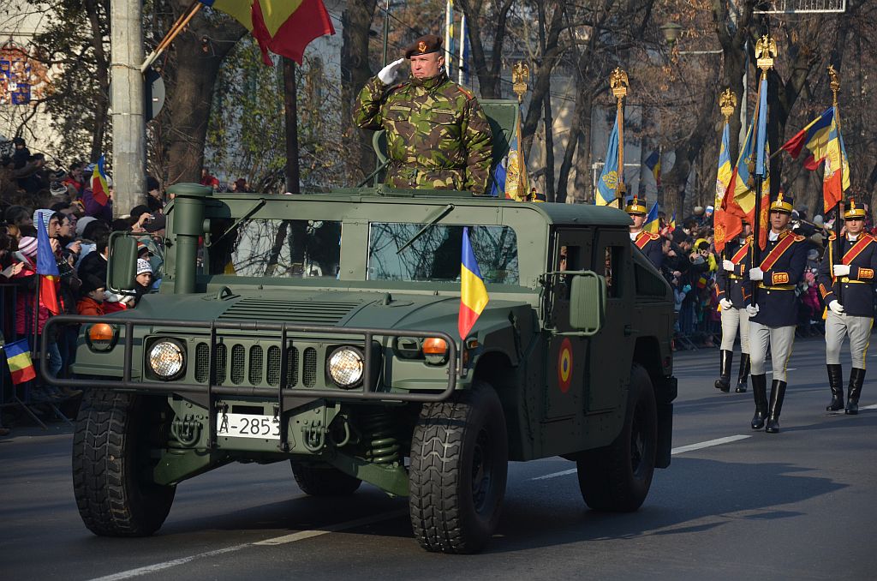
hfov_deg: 13.1
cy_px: 290
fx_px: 3829
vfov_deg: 8.7
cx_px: 438
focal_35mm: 158
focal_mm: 105
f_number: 5.6
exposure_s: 1/1250
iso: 400
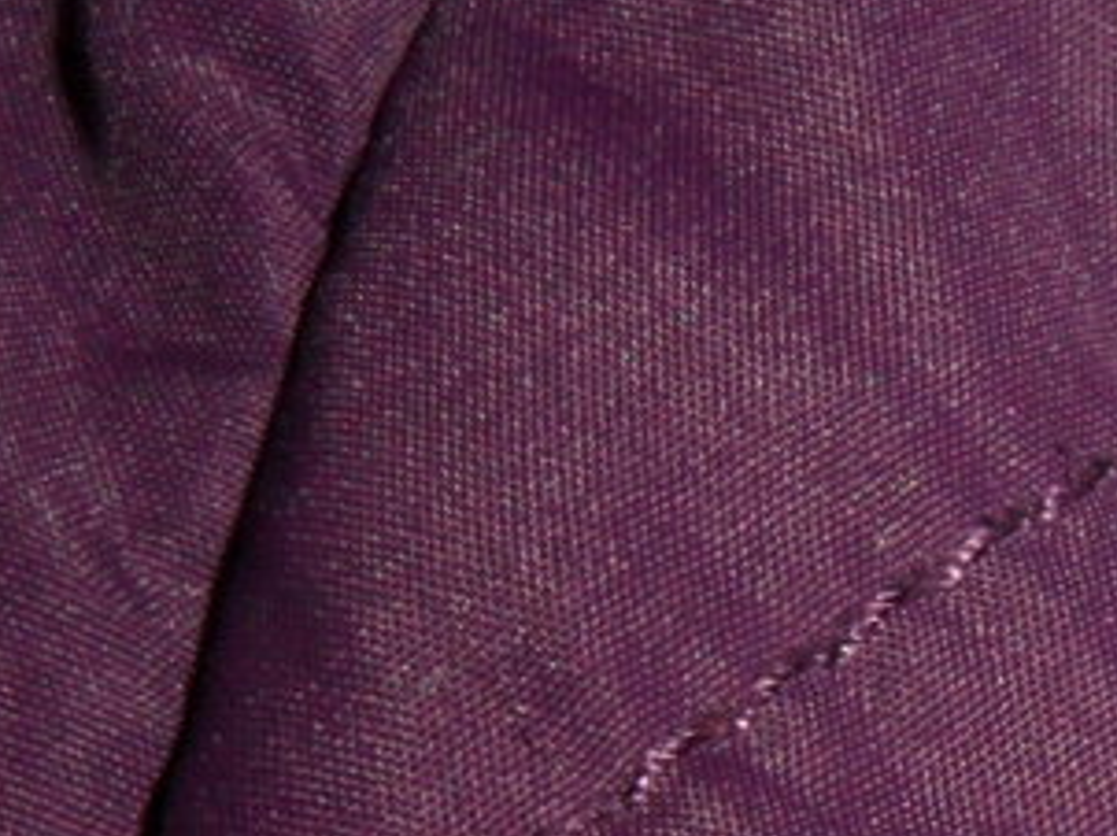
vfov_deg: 13.2
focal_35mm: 106
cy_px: 1265
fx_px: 3418
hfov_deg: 17.5
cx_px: 1418
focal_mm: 4.1
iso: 100
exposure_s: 1/10
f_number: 8.2
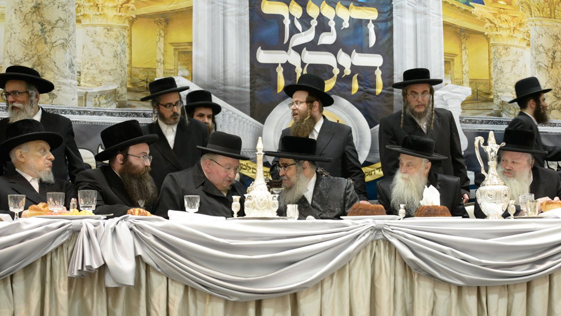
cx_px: 282
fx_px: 550
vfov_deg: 32.0
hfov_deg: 54.0
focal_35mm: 37
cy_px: 159
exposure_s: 1/100
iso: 1250
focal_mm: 35
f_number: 3.8
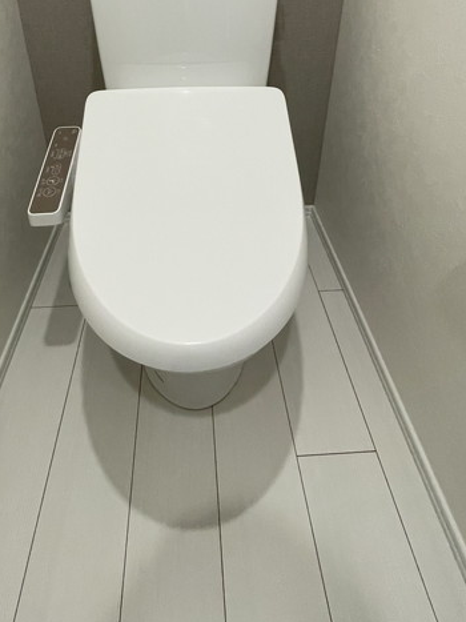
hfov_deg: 56.7
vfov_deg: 66.6
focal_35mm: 24
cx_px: 206
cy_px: 147
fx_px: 431
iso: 200
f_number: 2.4
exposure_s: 1/100
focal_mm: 1.55
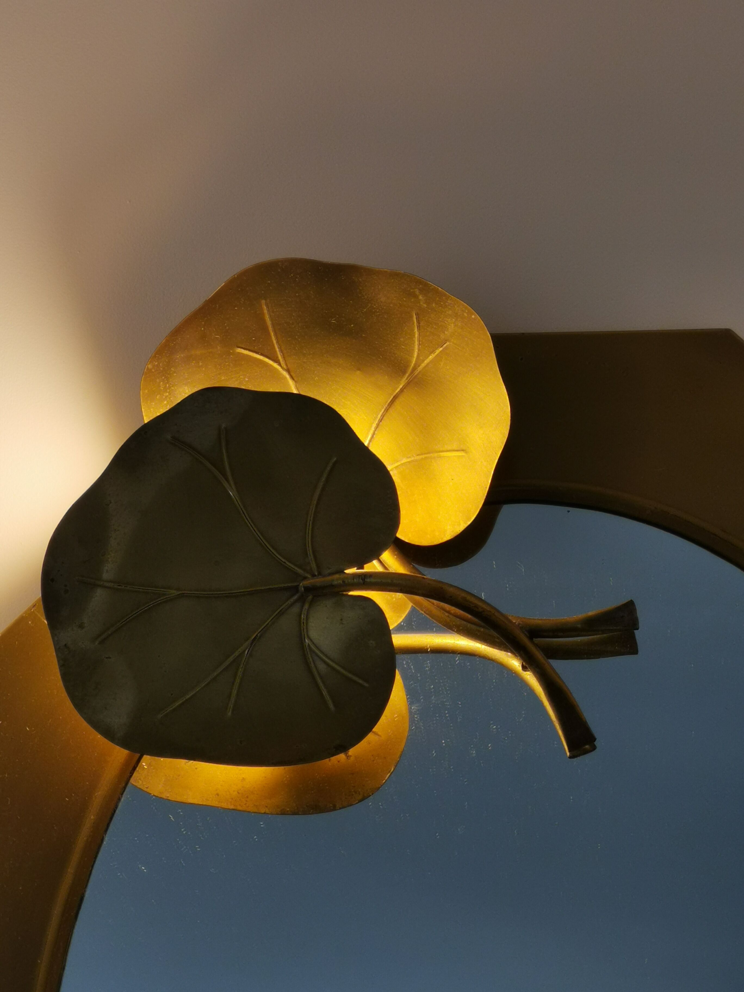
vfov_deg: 17.1
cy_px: 496
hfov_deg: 12.9
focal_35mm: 115
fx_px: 3296
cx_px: 372
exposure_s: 1/50
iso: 80
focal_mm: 7.48
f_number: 2.4
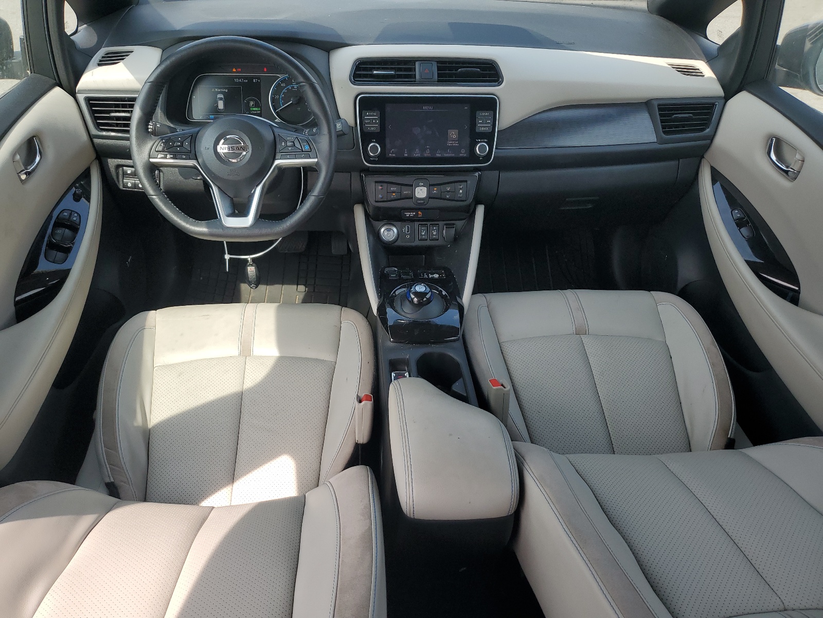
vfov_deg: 53.1
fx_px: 618
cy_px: 309
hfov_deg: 67.3
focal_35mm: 26
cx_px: 412
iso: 50
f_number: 1.5
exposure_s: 1/833
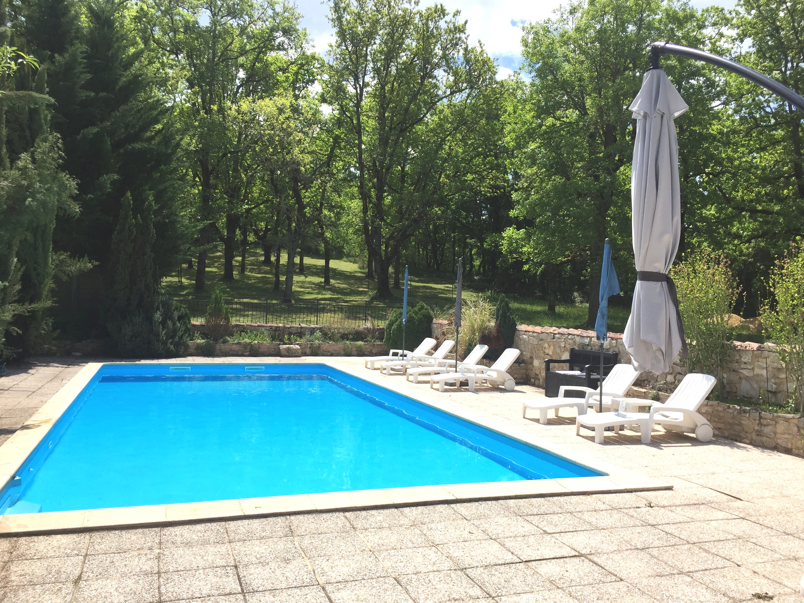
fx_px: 697
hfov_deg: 60.0
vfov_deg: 46.8
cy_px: 293
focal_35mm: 30
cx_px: 413
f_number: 2.2
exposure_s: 1/2639
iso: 32
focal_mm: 4.15
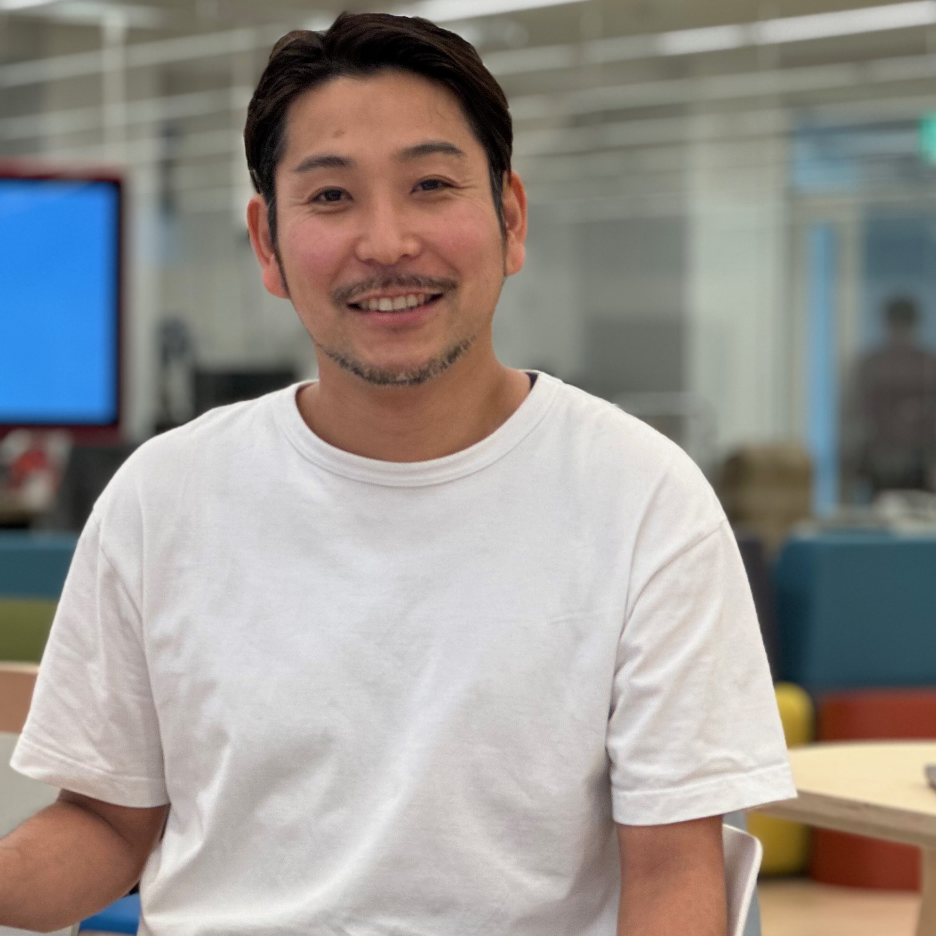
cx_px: 353
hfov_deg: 12.6
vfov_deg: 12.7
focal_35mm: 138
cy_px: 423
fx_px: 4222
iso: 100
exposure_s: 1/100
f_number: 2.8
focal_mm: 9
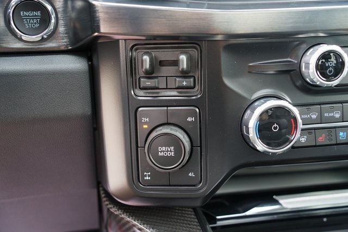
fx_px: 406
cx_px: 174
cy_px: 116
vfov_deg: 31.9
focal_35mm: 42
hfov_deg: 46.4
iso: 800
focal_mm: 42
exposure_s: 1/60
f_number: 4
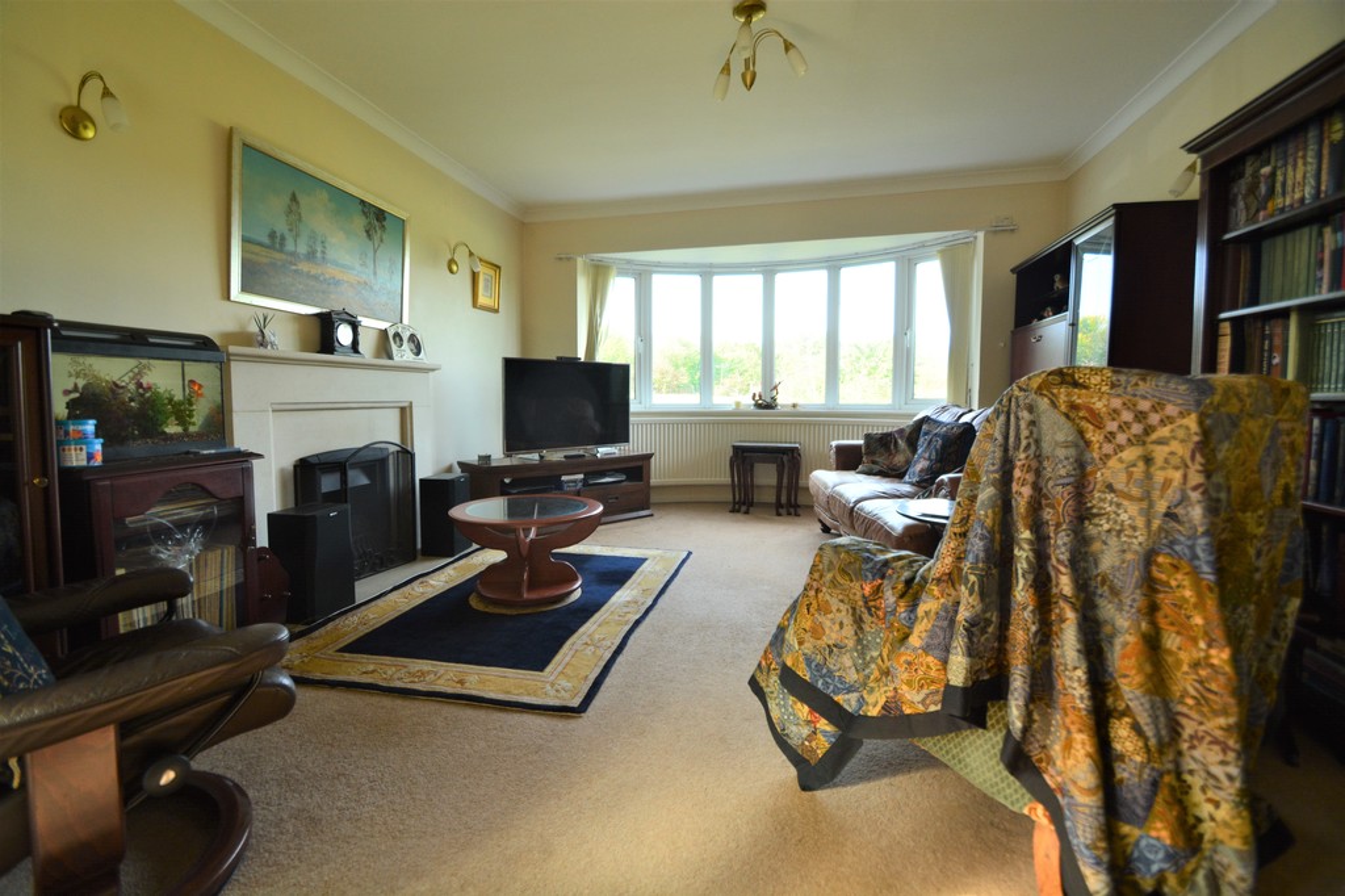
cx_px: 672
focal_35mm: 15
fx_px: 560
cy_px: 448
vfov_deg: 77.3
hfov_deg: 100.4
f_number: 5
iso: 400
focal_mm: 10
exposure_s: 1/100
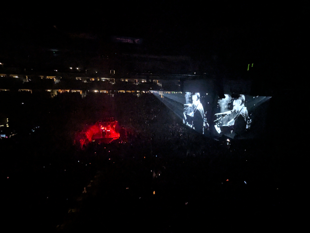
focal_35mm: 16
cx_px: 155
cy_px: 116
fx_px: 143
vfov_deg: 78.2
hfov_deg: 94.4
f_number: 2.2
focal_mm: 2.35
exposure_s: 1/14.9
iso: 1810
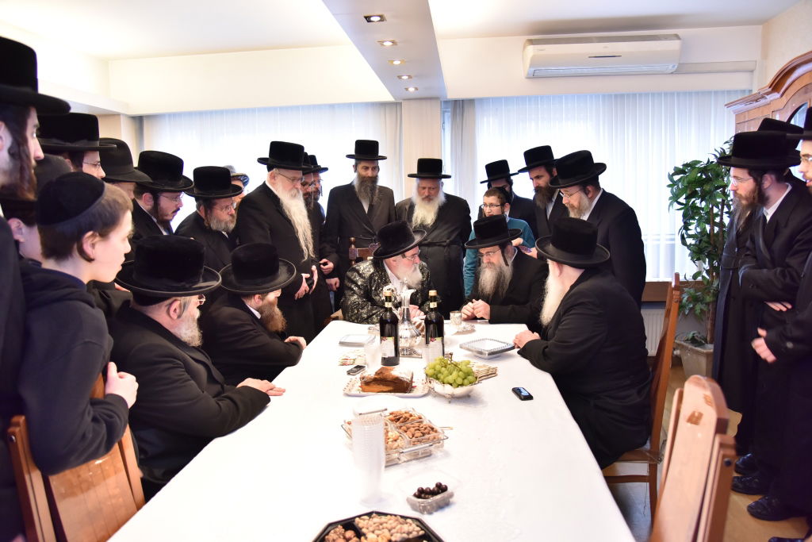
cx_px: 406
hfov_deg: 73.7
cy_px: 271
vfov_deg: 53.1
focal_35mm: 24
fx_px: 541
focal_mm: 24
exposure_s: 1/100
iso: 1600
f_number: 4
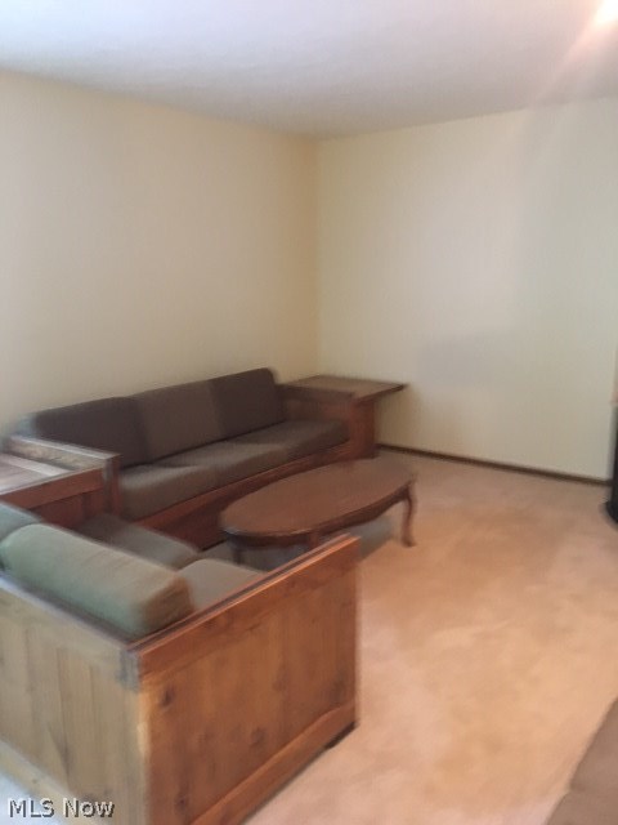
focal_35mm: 29
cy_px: 412
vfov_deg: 61.7
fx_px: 690
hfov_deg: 48.2
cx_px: 309
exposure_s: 1/15
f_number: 2.2
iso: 500
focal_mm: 4.15
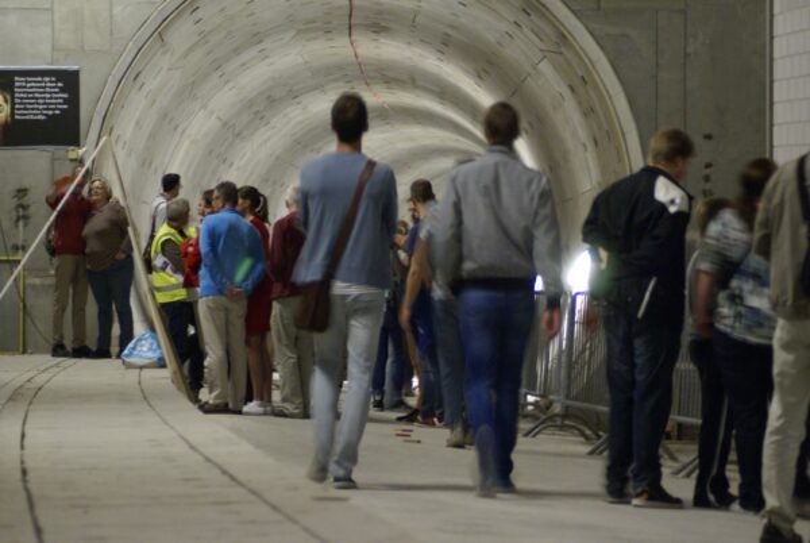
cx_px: 405
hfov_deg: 13.7
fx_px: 3380
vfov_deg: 9.2
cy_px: 272
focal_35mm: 150
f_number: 4
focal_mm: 100
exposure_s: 1/4
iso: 800
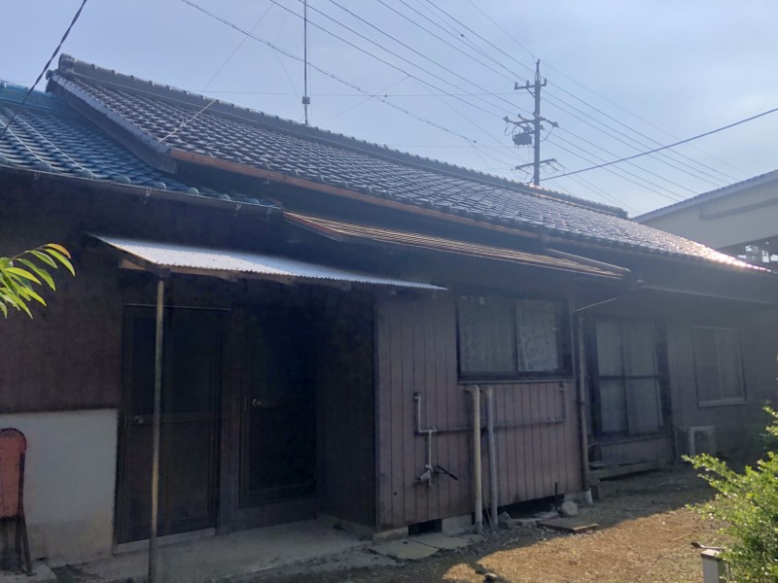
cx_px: 389
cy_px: 292
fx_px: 629
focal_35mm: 28
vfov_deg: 49.7
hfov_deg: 63.4
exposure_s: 1/2667
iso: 20
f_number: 1.8
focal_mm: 3.99
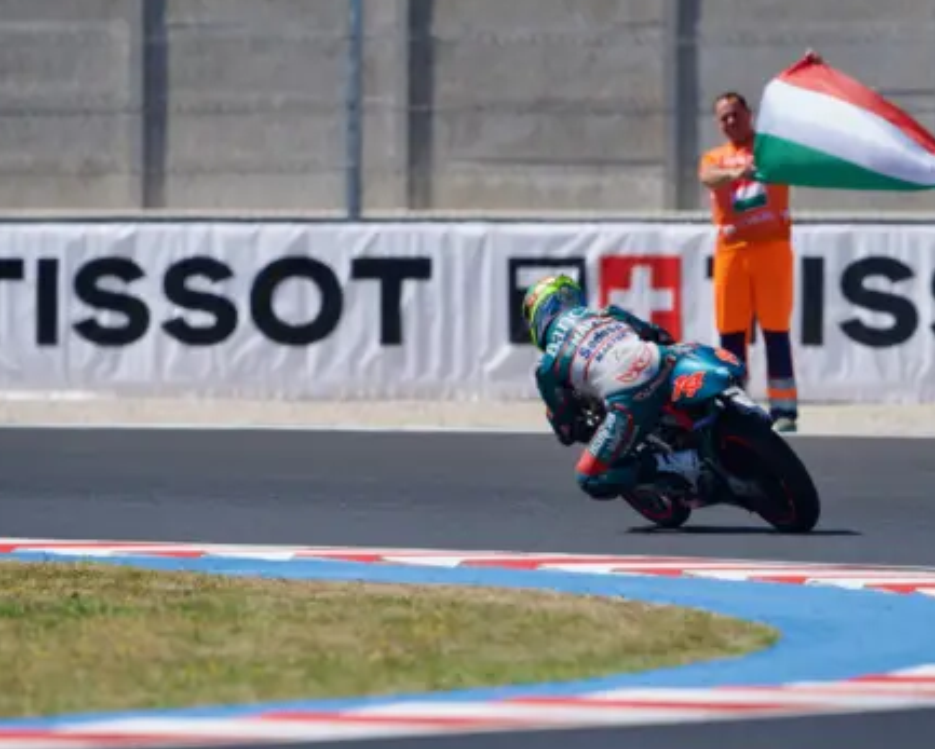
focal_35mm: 603
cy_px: 311
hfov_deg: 3.2
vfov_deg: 2.6
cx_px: 546
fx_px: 16698
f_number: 4.5
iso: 125
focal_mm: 400
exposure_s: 1/1600
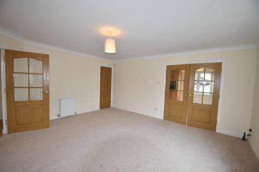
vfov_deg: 77.3
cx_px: 130
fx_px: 108
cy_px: 86
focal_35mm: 15
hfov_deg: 100.4
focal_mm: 10
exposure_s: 1/60
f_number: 4.5
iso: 450
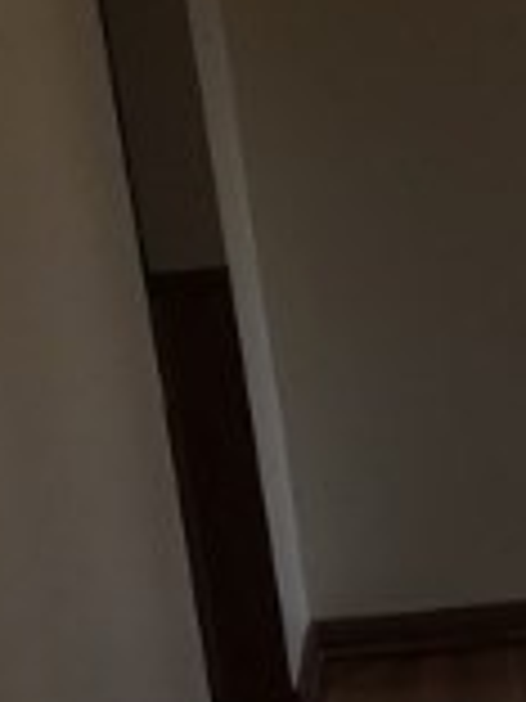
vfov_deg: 13.6
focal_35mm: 143
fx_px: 2897
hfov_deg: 9.7
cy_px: 698
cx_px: 1048
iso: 32
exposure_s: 1/120
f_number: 2.2
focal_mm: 4.15
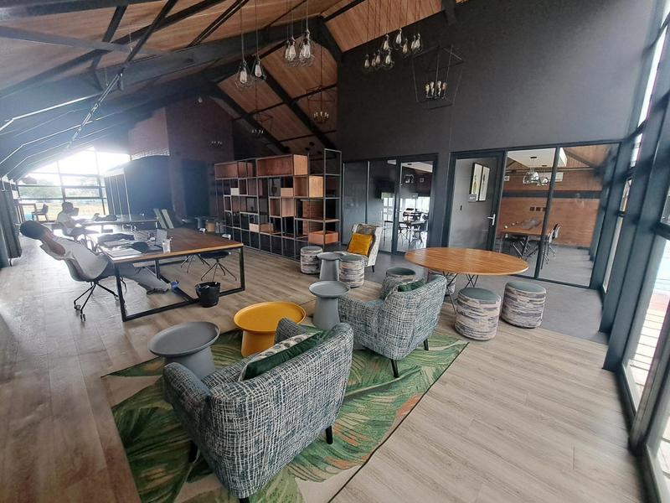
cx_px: 335
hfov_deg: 106.2
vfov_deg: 89.9
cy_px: 252
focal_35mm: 13
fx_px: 252
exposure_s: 1/50
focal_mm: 1.74
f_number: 2.2
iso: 100
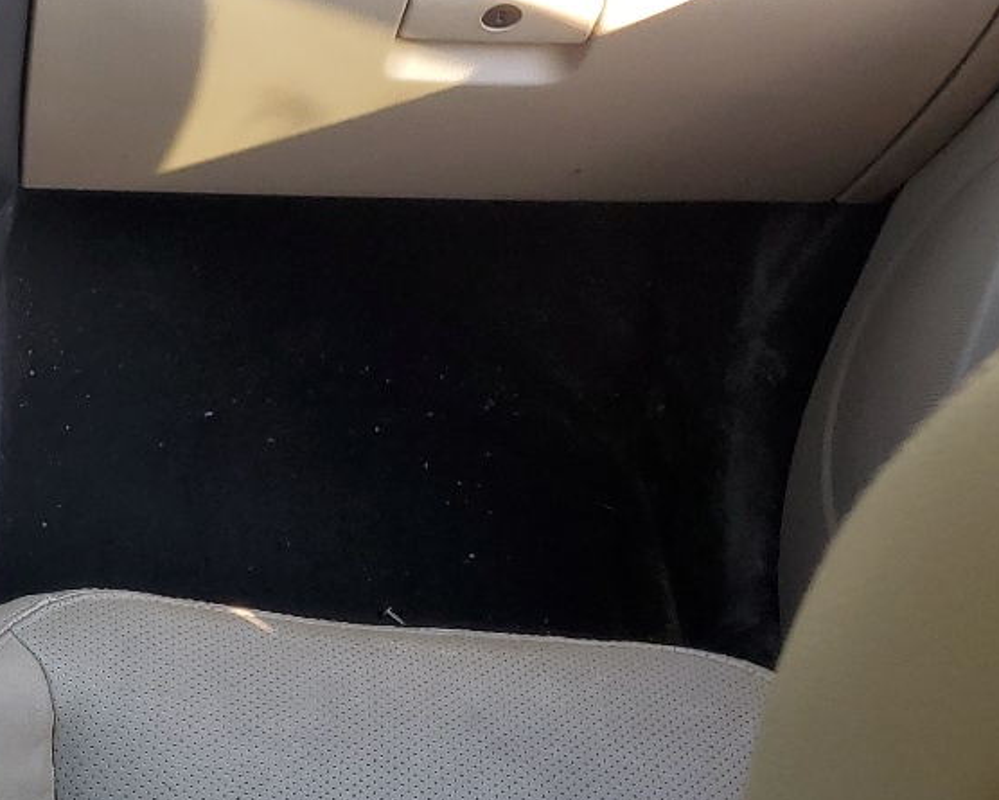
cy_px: 379
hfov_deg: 22.7
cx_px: -370
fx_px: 2159
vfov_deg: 21.0
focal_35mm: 73
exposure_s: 1/179
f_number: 1.5
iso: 50
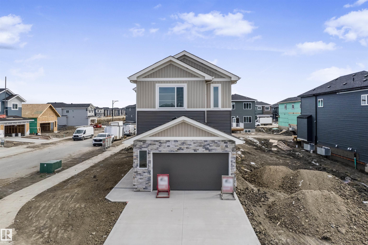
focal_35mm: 22
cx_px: 184
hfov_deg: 78.6
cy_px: 122
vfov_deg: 57.2
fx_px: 225
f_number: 2.4
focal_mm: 8.38
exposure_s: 1/5000
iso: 100
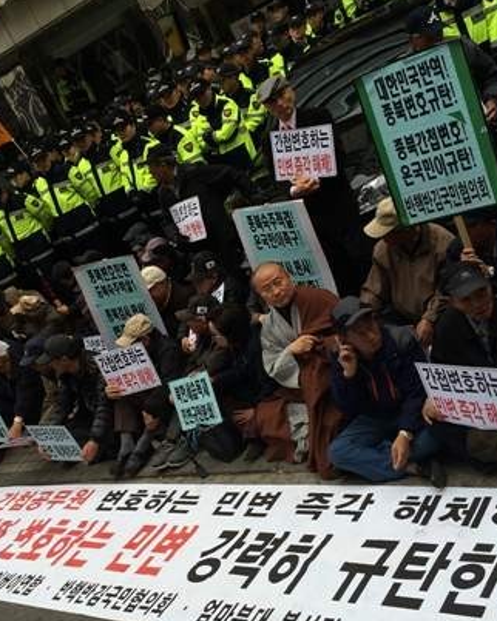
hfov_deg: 37.2
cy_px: 312
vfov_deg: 45.8
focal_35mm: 40
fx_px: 736
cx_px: 204
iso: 32
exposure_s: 1/707
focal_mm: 4.12
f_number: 2.2
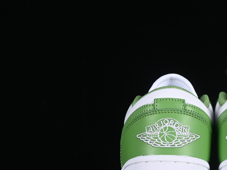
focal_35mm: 150
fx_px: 984
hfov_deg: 13.0
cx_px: 224
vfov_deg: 9.9
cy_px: 98
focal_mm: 50
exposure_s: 1/80
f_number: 7.1
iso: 160
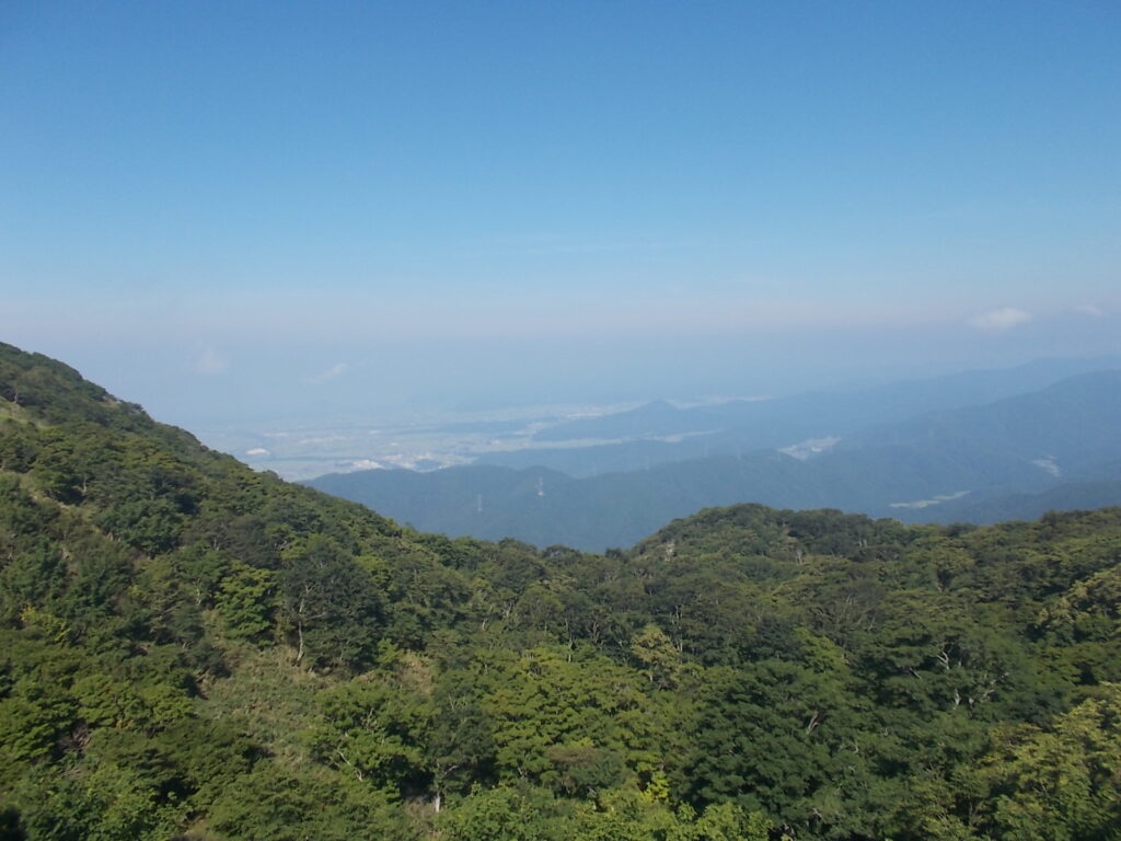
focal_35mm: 26
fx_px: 842
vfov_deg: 53.1
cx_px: 560
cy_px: 420
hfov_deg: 67.3
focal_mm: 4.6
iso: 80
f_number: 8
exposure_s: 1/160
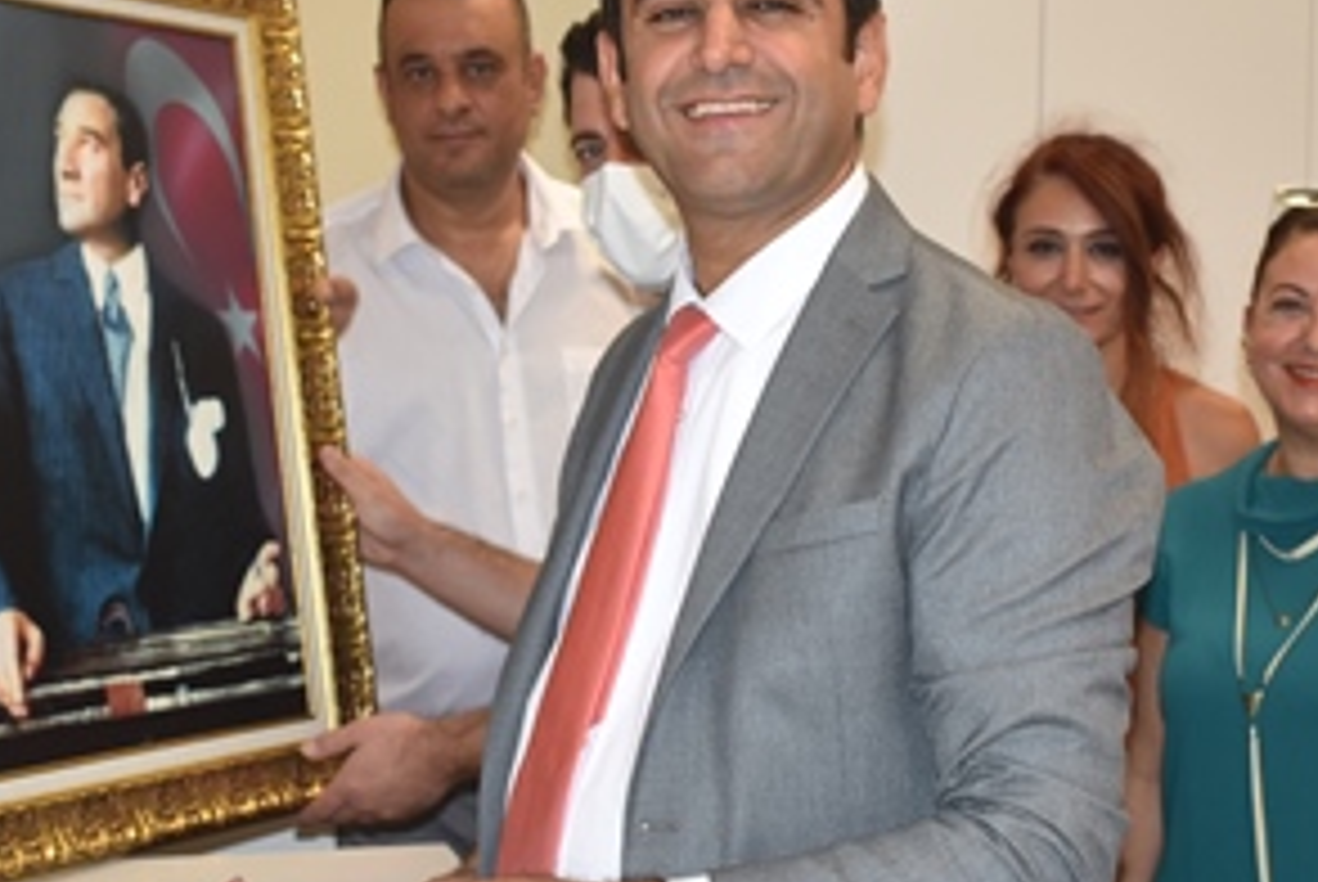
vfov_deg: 19.0
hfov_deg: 28.0
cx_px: 733
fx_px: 2639
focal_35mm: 72
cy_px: 412
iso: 320
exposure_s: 1/60
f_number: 3.8
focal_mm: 22
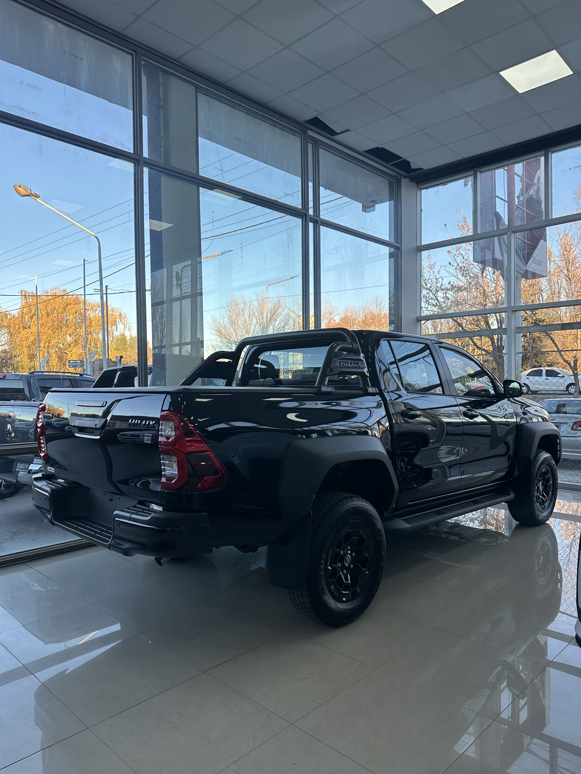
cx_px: 290
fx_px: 537
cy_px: 387
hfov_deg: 56.8
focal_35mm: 24
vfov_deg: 71.6
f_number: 1.78
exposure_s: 1/516
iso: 80
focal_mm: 6.86
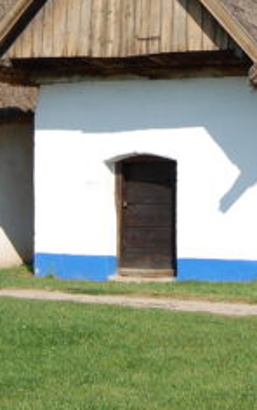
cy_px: -4
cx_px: 210
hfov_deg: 9.4
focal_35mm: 139
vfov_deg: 14.8
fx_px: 1554
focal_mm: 28
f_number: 10
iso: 200
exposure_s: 1/320
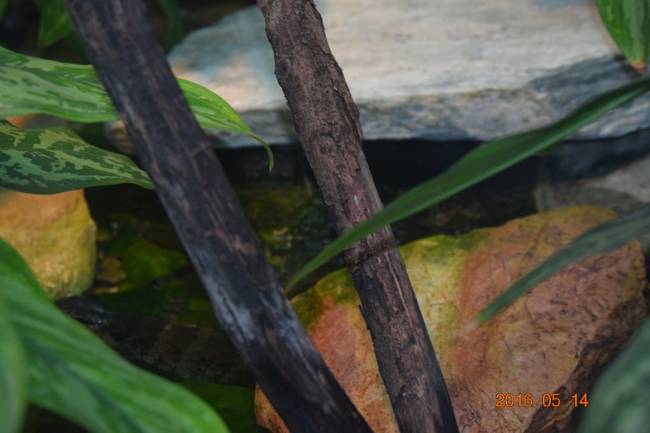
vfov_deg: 16.5
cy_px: 216
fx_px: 1489
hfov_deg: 24.6
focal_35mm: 82
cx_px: 325
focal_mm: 55
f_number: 5
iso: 800
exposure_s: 1/100
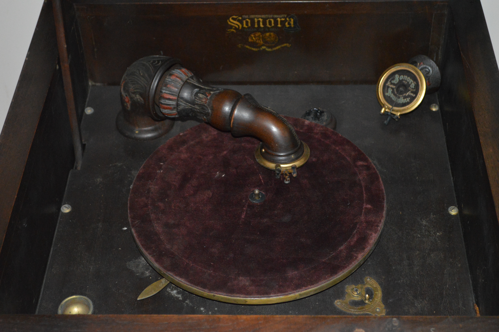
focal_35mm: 68
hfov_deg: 29.9
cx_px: 250
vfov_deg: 20.1
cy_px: 166
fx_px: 935
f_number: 5.3
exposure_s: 1/60
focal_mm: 45
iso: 3200
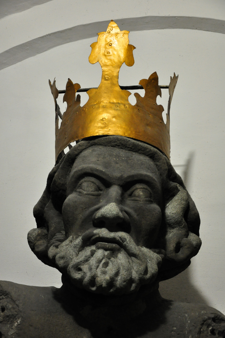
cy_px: 169
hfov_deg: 20.1
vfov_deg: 29.9
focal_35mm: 68
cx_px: 112
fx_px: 634
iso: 1600
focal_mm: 45
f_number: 4.8
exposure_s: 1/25
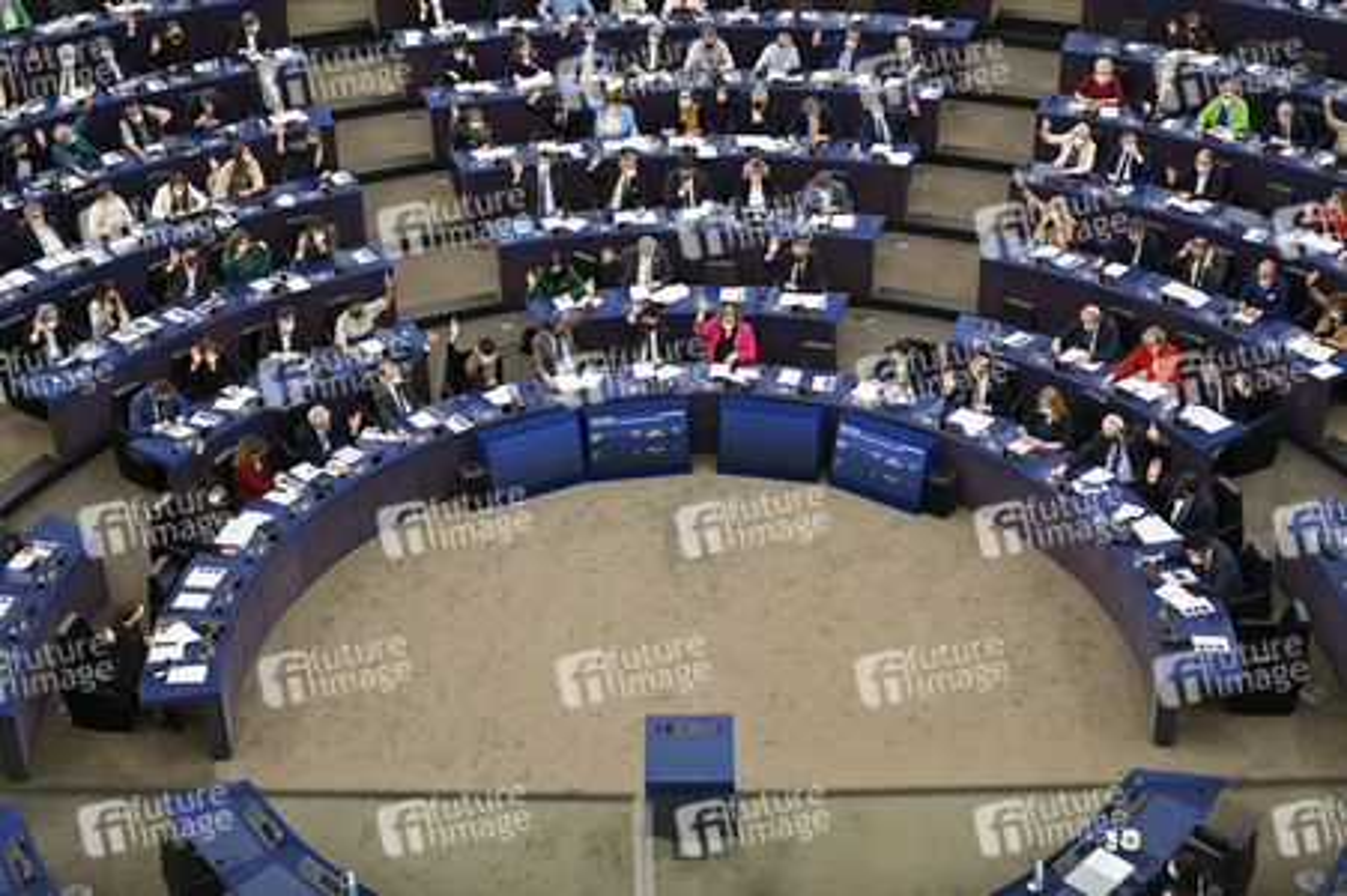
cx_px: 674
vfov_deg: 25.5
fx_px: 1982
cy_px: 448
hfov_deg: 37.5
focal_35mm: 53
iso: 1250
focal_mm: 53
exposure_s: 1/320
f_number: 4
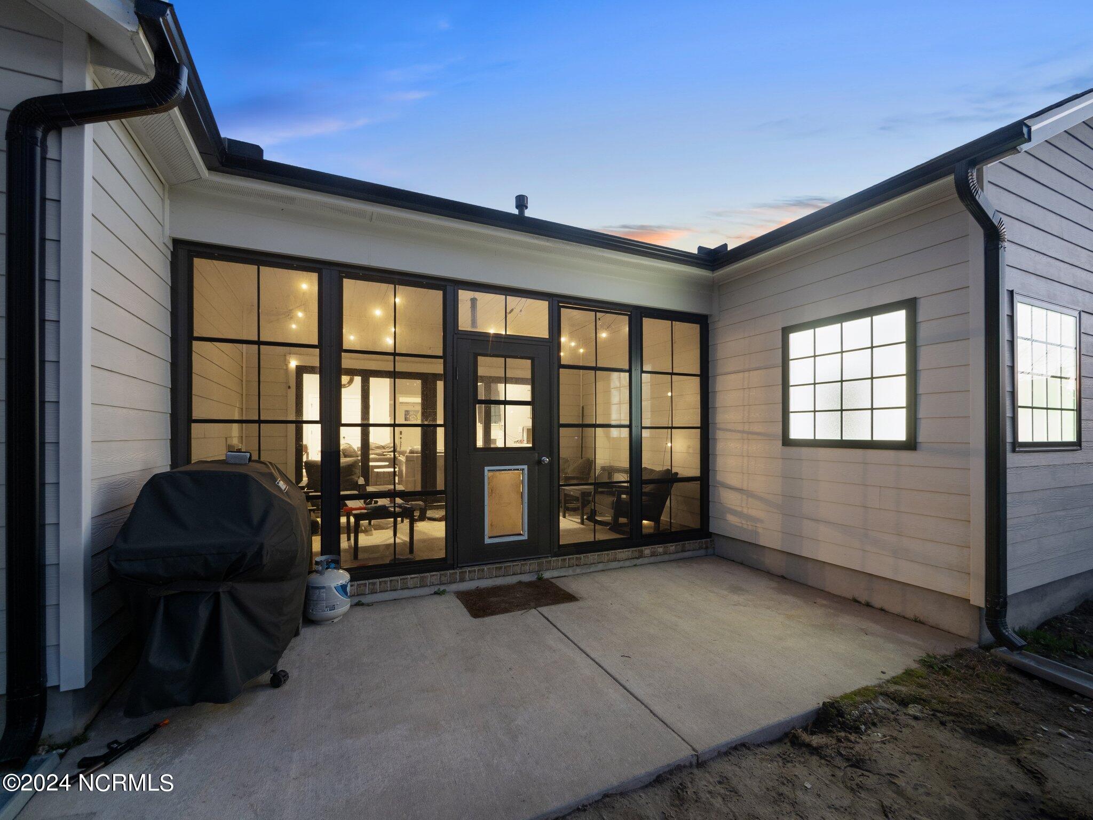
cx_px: 546
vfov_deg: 85.7
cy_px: 410
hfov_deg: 102.1
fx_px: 442
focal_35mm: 14
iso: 400
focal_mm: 7
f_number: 4
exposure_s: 3.2
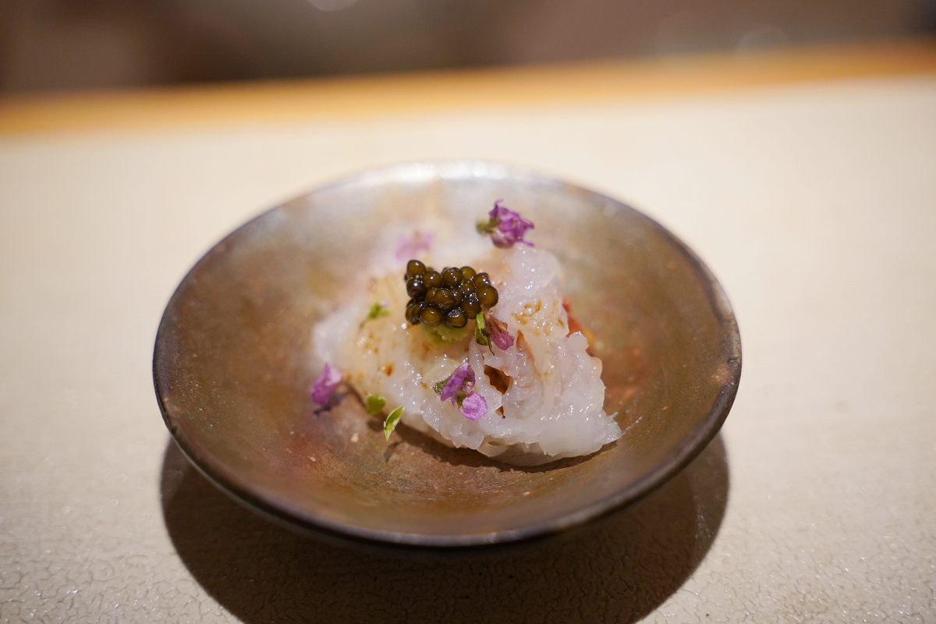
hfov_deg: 27.0
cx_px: 468
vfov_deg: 18.2
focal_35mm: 75
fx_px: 1950
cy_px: 312
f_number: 3.5
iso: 1600
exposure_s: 1/80
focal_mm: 75
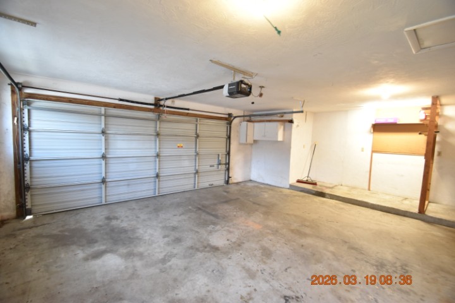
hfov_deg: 100.4
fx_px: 190
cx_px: 228
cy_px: 152
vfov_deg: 77.3
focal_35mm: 15
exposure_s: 1/20
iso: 800
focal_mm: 10
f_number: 3.5
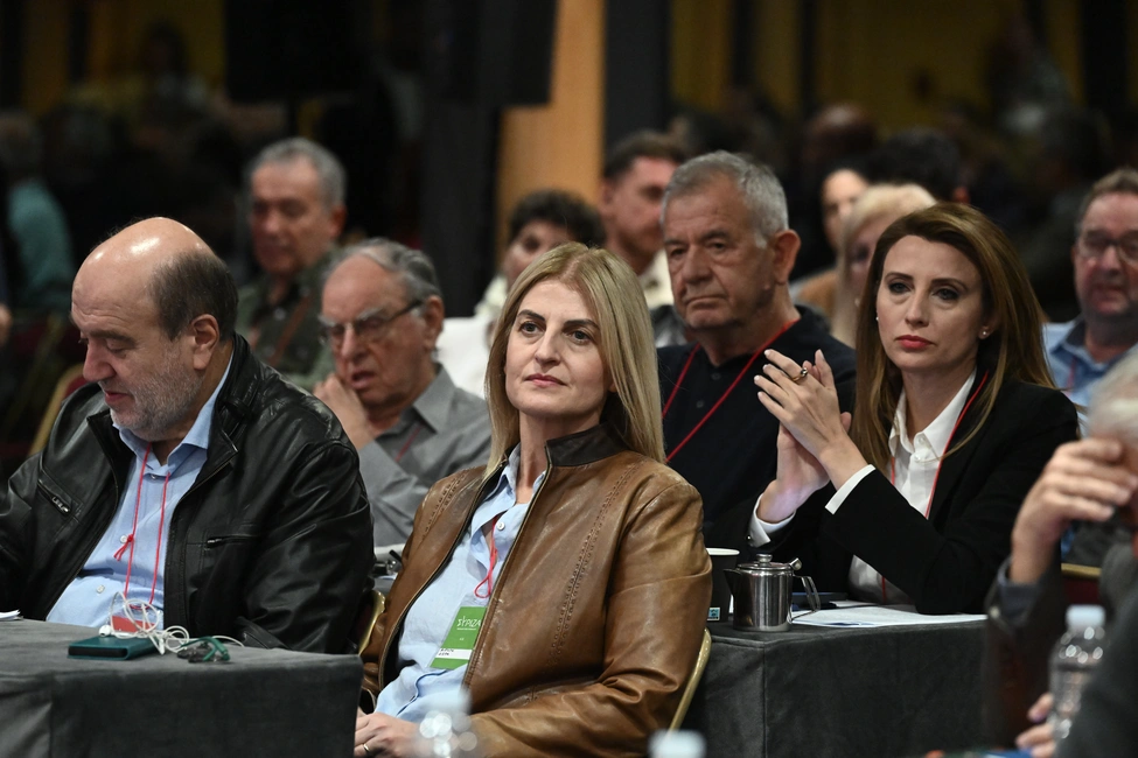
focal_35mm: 195
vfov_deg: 7.0
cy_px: 379
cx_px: 569
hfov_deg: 10.5
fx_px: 6164
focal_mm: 195
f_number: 4.5
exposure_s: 1/200
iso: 8000
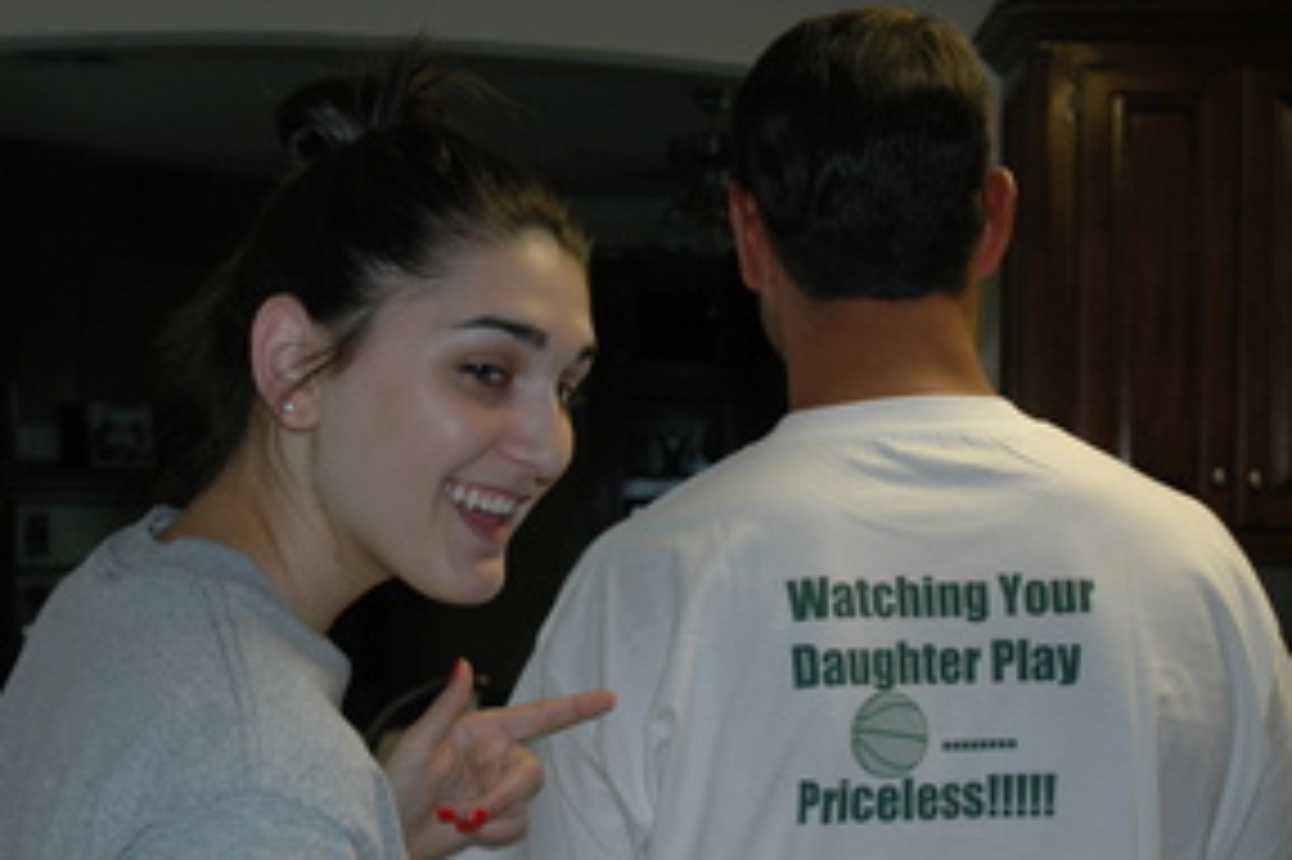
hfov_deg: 33.0
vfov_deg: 22.3
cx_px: 554
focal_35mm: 61
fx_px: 2177
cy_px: 491
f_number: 4
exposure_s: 1/60
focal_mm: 29
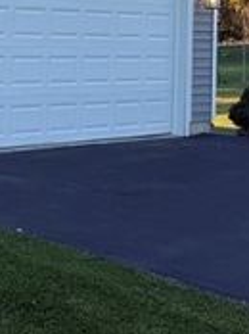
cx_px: -180
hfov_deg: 14.4
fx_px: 885
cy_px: -39
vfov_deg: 20.3
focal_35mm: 92
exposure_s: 1/1122
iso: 80
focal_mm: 6.76
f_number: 1.78
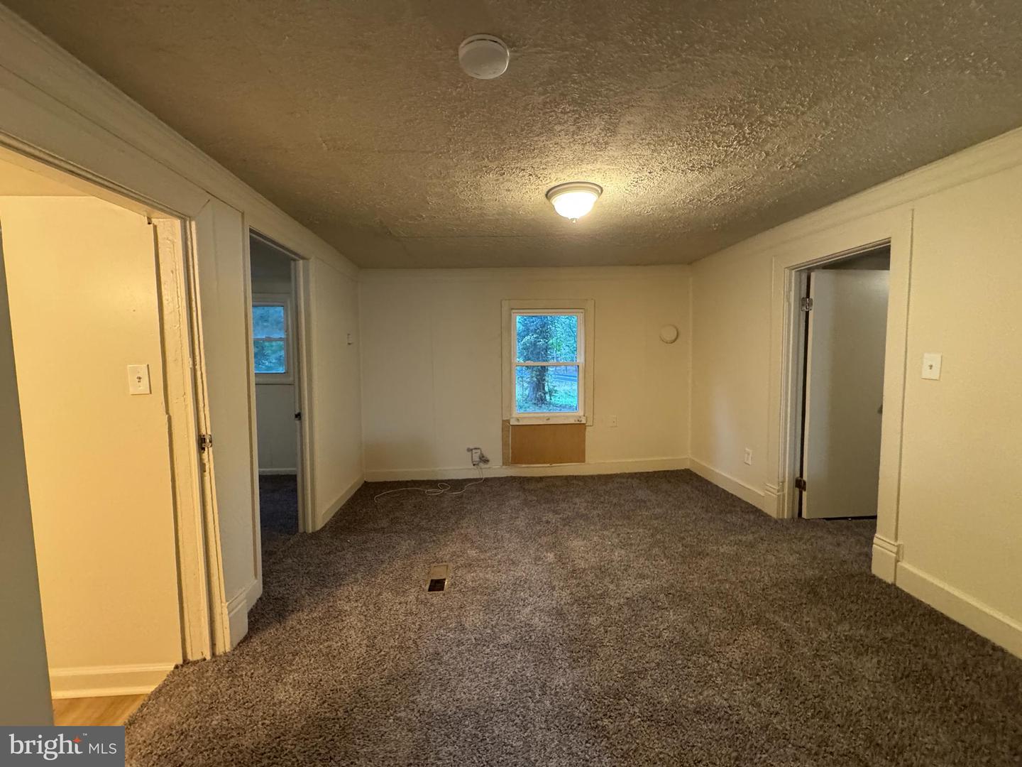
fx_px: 413
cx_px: 511
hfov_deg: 102.1
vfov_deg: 85.7
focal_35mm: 14
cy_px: 384
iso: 640
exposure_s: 1/60
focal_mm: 2.22
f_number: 2.2
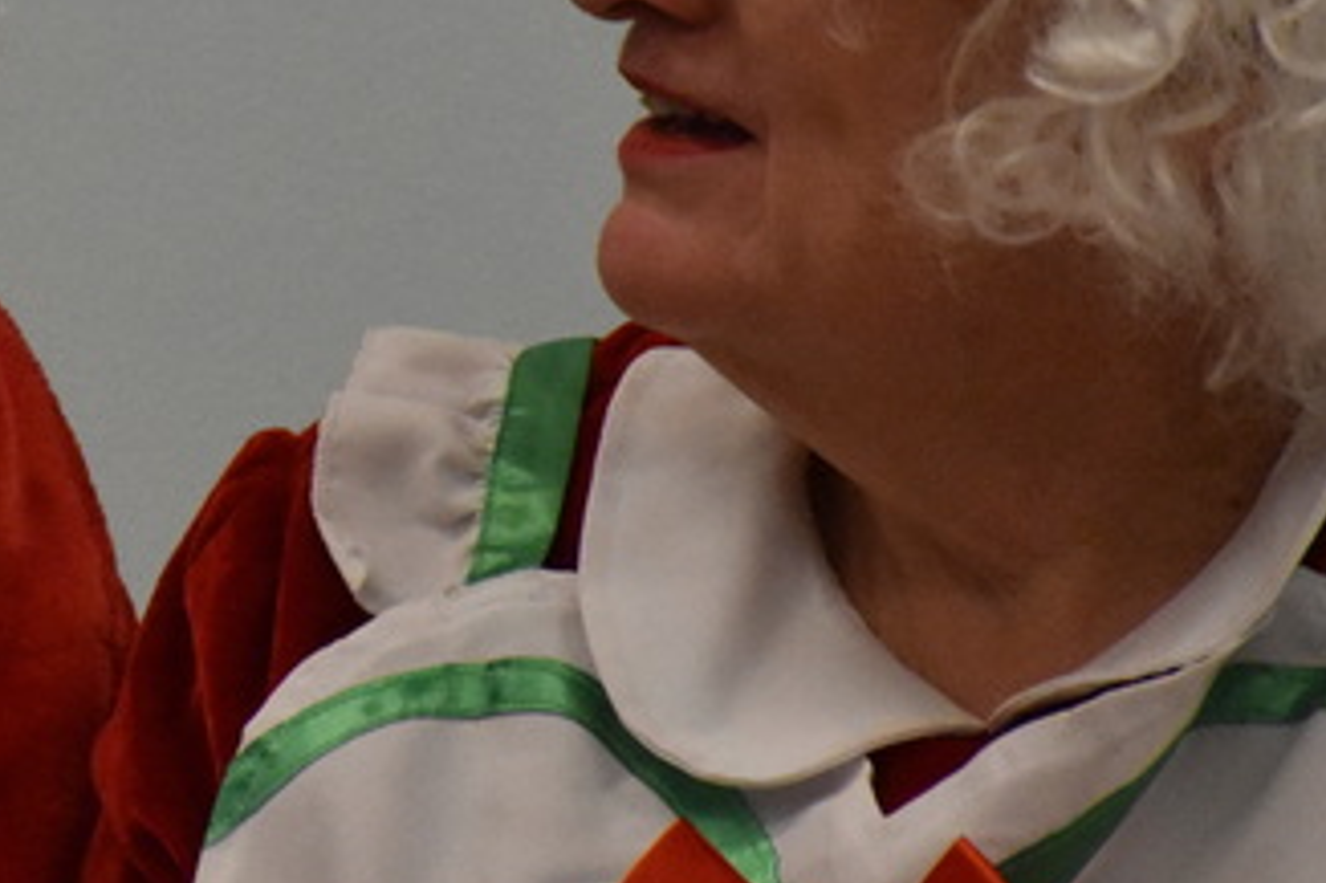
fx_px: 24297
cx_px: -285
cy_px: 14
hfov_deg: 3.1
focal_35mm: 660
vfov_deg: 2.1
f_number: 5.6
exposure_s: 1/400
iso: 5000
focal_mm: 140
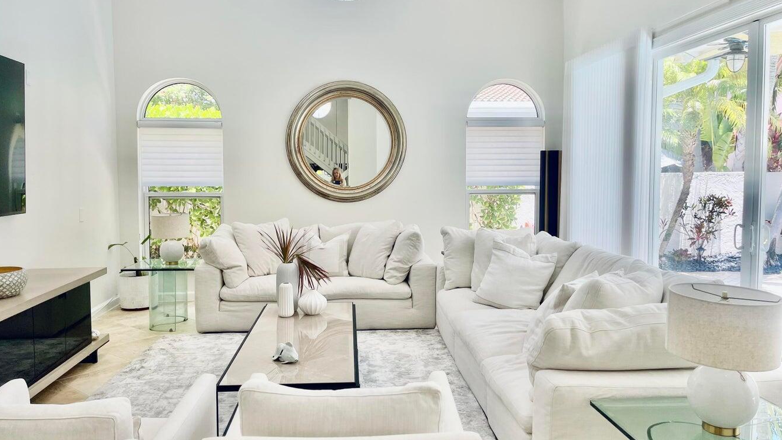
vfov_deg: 41.5
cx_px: 381
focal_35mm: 28
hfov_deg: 67.9
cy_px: 204
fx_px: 581
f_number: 1.6
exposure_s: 1/247
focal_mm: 5.1
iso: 32
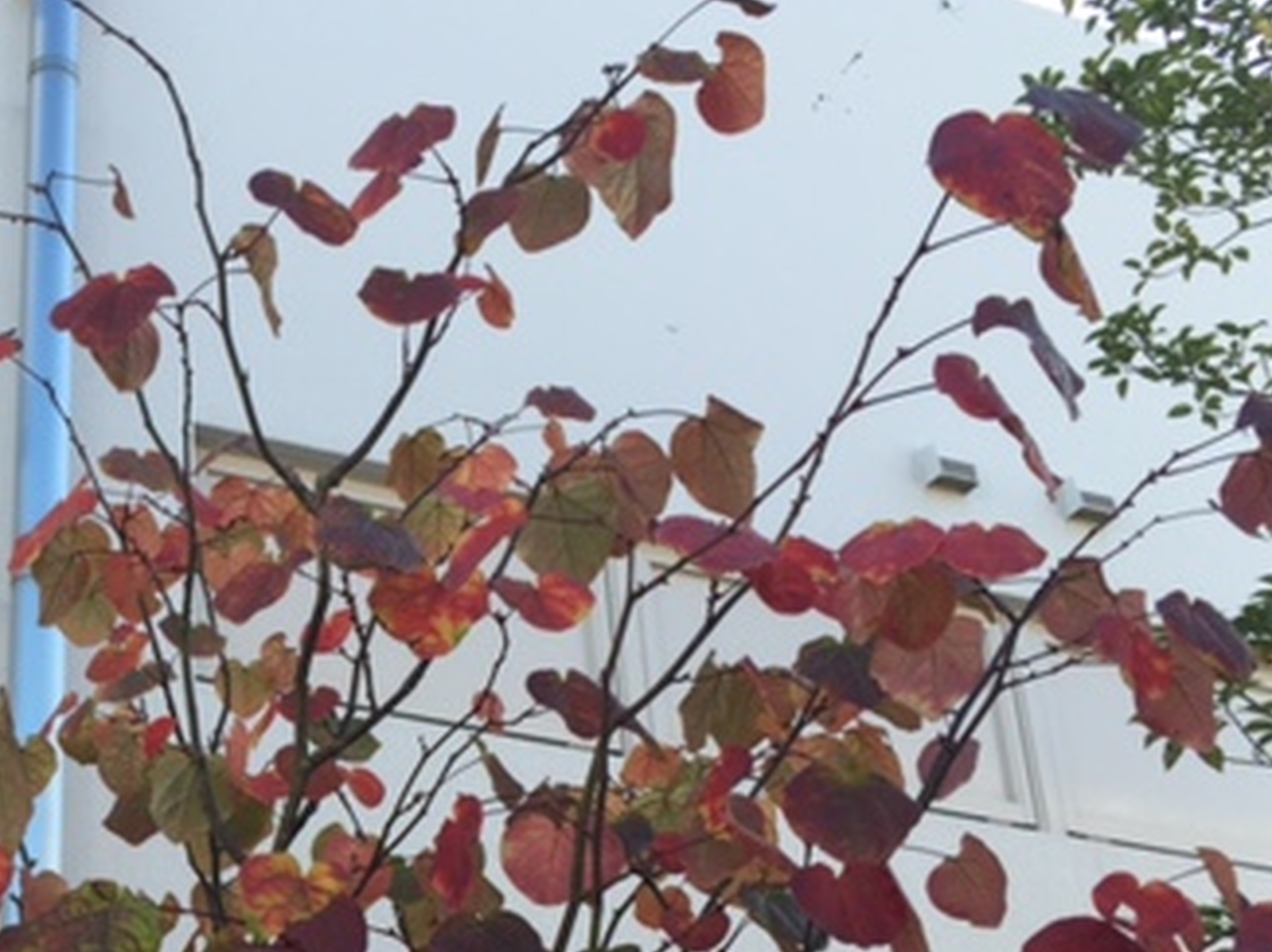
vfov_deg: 25.1
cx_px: 94
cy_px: 788
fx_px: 2093
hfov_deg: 31.9
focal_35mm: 57
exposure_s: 1/384
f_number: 2.2
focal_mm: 4.15
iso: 32
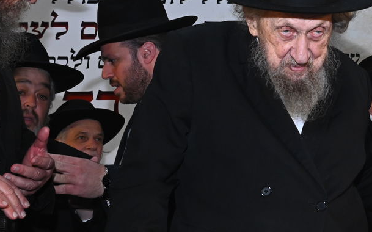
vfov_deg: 15.7
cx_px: 380
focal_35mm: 82
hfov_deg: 24.0
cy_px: 23
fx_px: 831
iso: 2500
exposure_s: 1/100
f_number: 9
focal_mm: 35
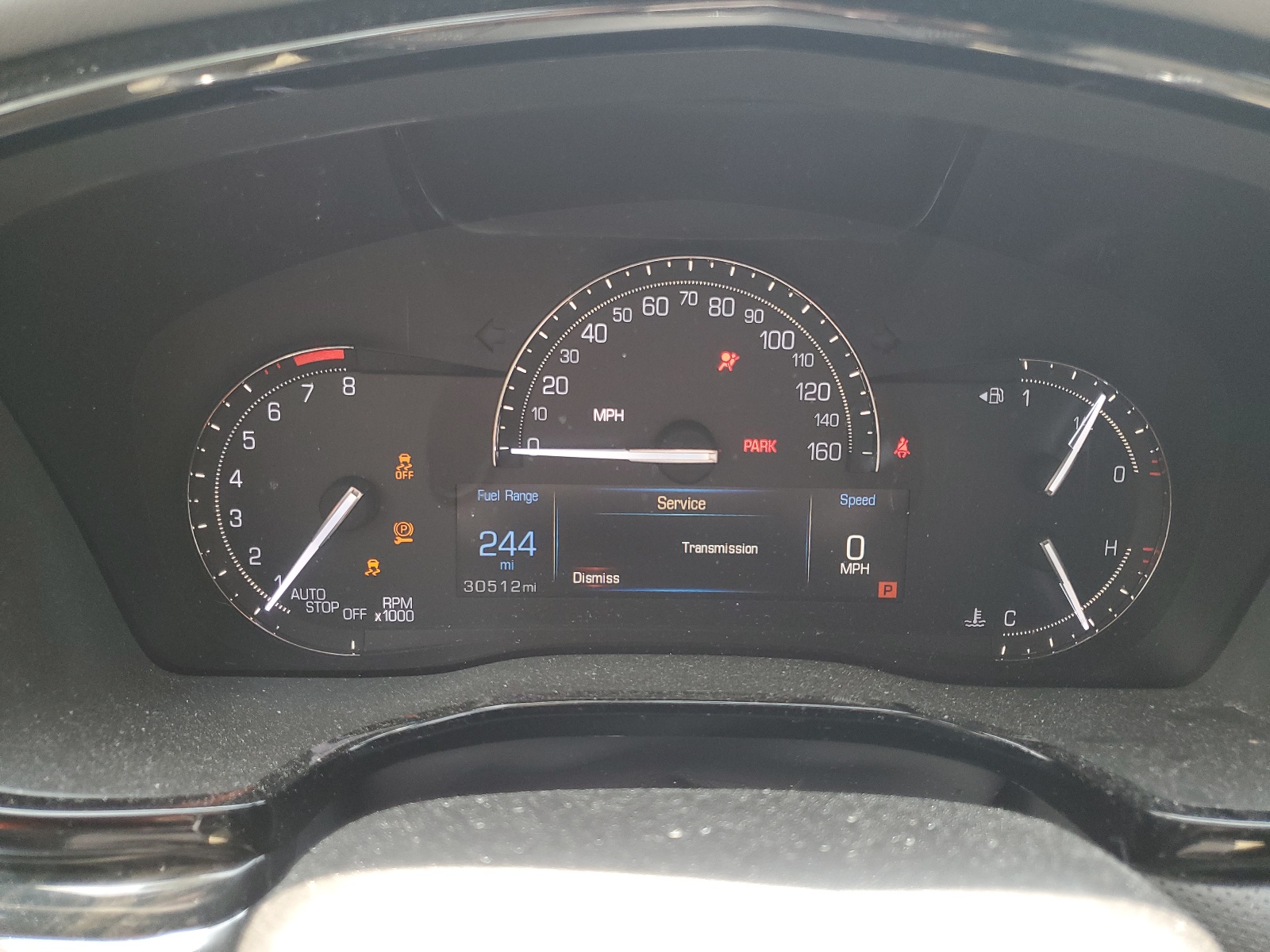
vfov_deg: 53.1
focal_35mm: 26
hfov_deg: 67.3
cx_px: 635
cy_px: 476
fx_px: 954
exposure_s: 1/120
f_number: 1.5
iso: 94
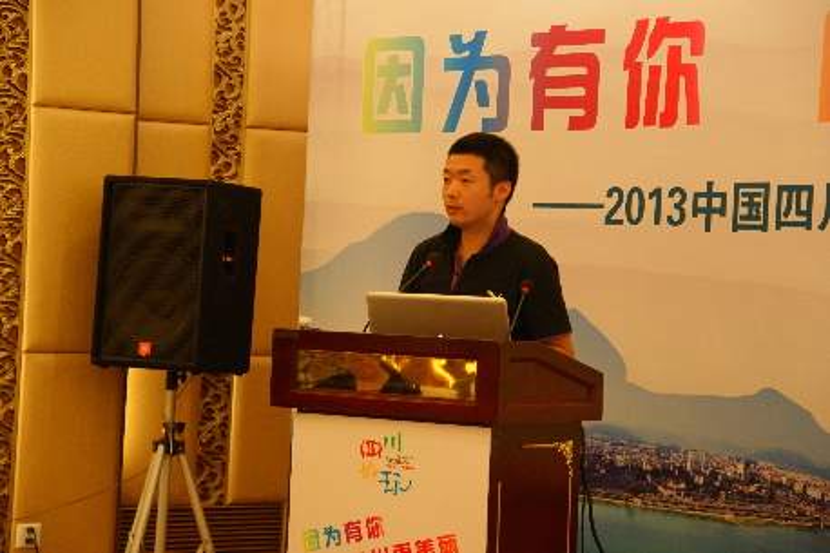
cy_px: 276
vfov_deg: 12.2
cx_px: 415
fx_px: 2593
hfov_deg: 18.2
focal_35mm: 112
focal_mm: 75
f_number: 5.6
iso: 400
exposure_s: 1/20
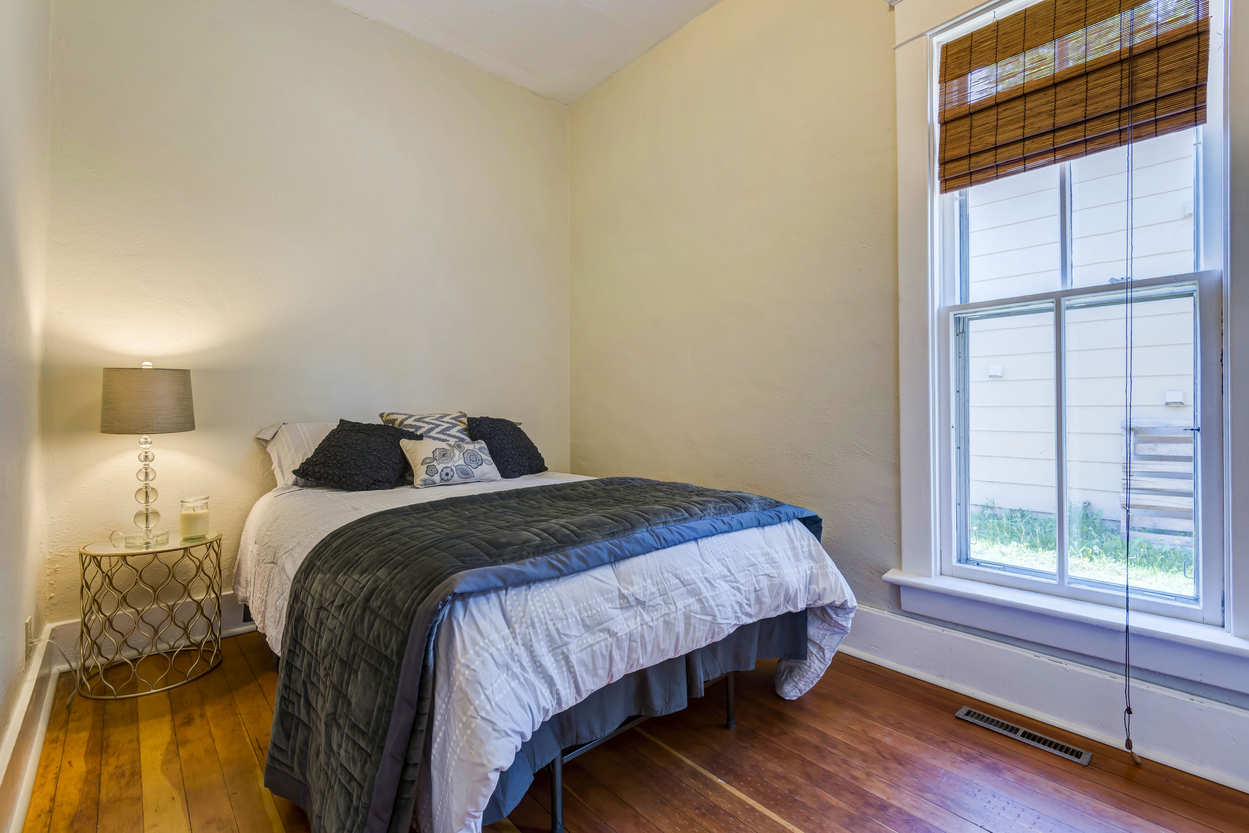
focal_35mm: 16
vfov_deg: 73.8
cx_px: 624
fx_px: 555
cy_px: 416
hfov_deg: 96.7
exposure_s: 1/20
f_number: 6.7
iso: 400
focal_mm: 16
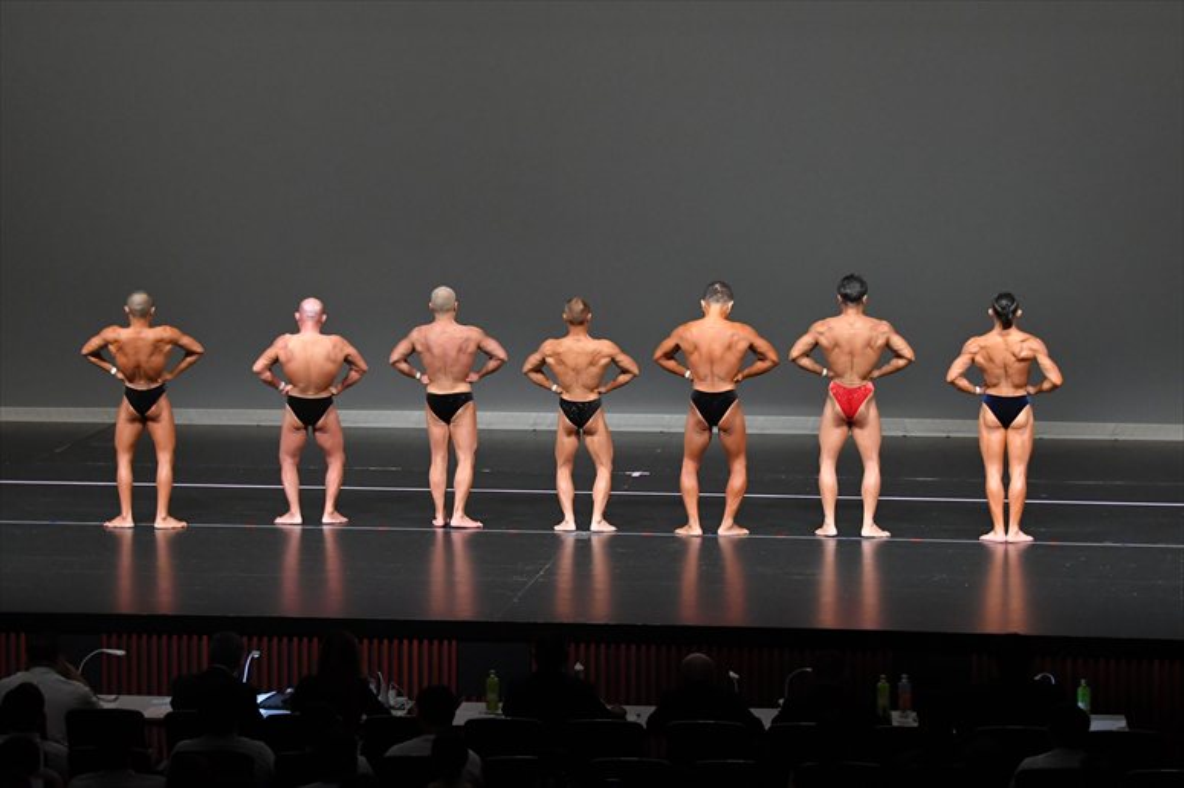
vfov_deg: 10.8
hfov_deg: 16.1
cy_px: 394
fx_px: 4175
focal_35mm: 127
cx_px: 592
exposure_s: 1/400
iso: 4000
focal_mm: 85
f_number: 5.6
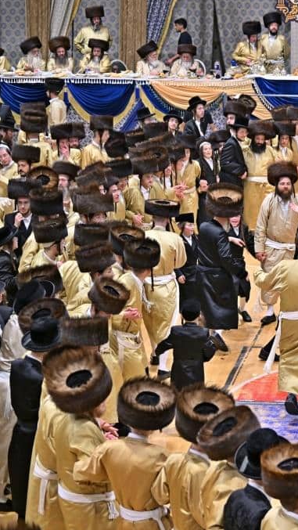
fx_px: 1559
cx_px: 388
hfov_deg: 10.7
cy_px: 265
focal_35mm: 111
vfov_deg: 19.3
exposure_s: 1/250
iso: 640
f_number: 2.8
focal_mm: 70
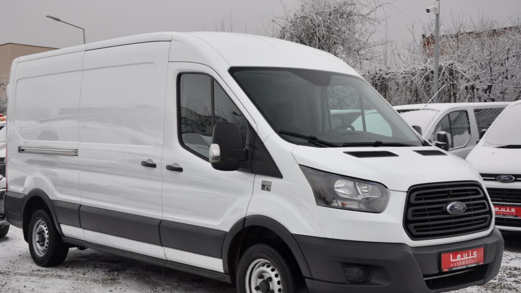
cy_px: 160
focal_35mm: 51
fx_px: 705
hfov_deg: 40.6
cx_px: 258
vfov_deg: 23.5
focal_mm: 32
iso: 400
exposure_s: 1/200
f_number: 7.1
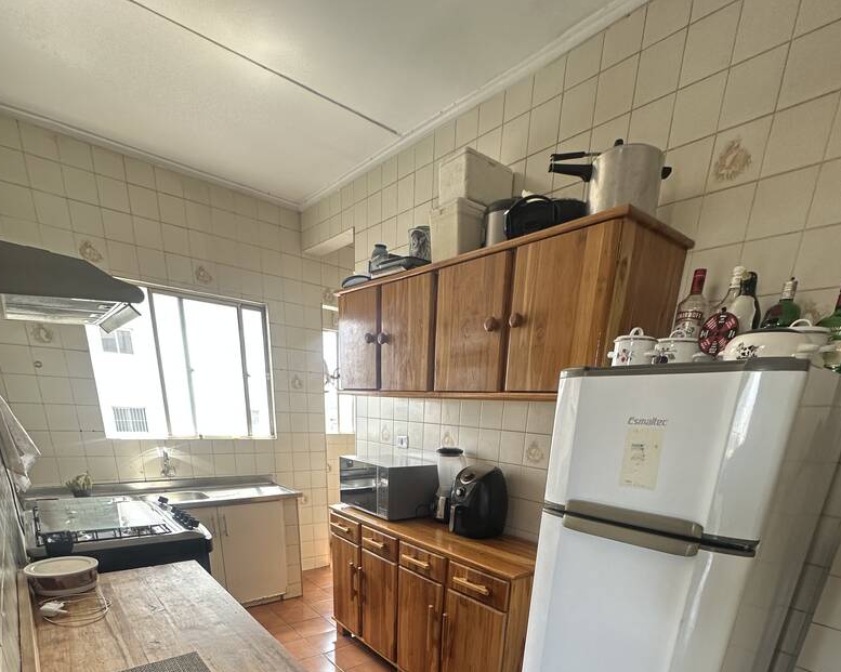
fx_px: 473
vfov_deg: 61.6
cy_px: 583
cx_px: 430
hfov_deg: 83.3
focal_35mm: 19
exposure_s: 1/99
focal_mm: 2.22
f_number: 2.2
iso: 125
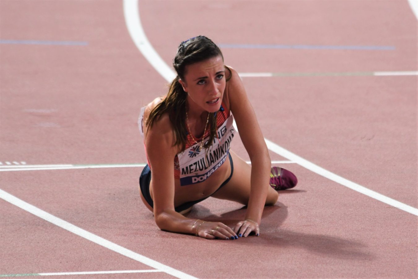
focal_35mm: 600
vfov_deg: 2.3
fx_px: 6966
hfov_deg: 3.4
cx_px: 209
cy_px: 140
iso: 1250
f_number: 5.6
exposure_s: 1/200
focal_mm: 400
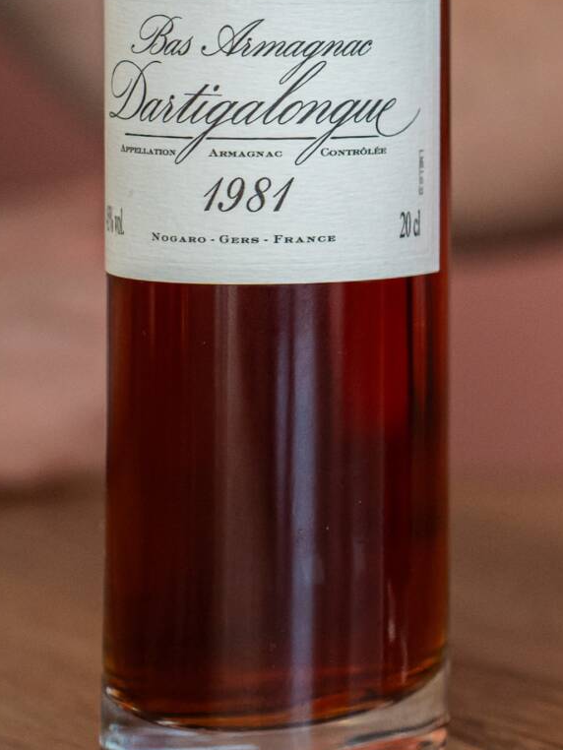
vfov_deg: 12.6
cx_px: 1141
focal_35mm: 155
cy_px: -8
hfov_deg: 9.0
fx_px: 3359
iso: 800
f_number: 2.8
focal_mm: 48
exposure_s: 1/500
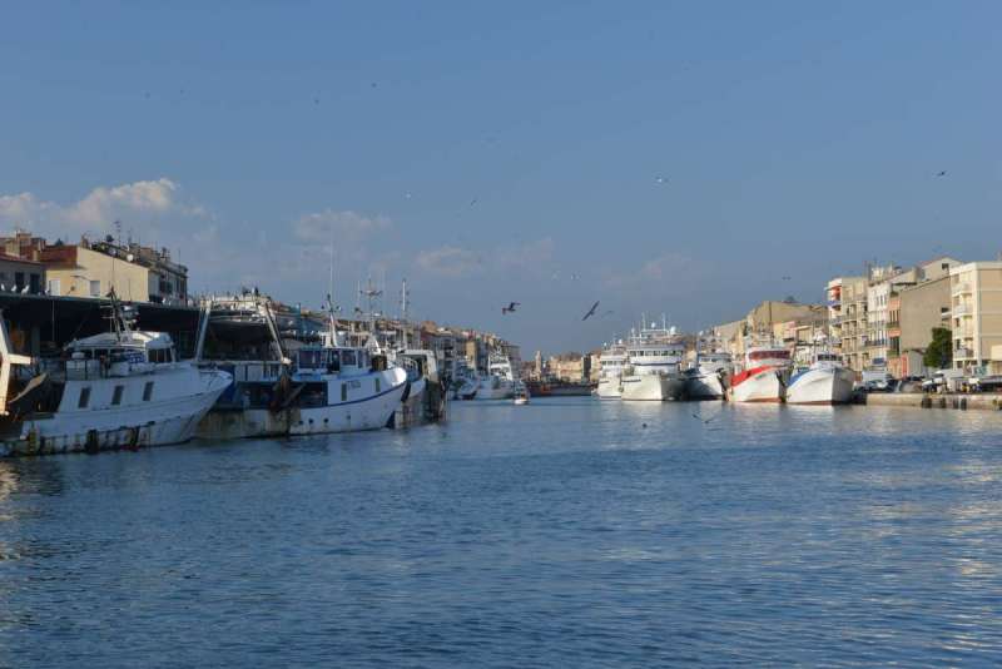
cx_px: 501
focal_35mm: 70
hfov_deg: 28.8
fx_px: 1949
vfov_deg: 19.5
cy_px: 334
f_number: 18
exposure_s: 1/200
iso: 900
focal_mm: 70
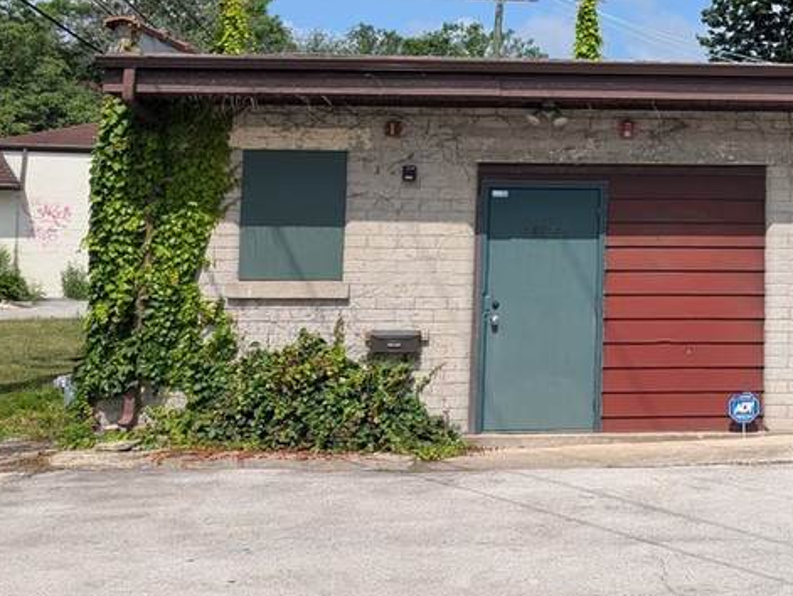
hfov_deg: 27.8
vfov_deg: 22.4
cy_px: 150
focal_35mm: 65
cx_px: 814
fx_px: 1490
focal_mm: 6.9
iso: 22
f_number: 1.68
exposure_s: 1/1302
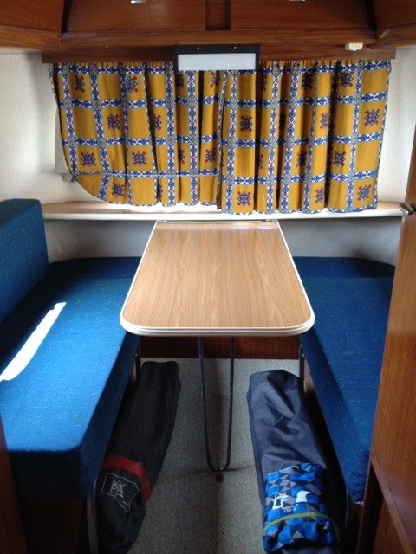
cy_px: 277
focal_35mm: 35
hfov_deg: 40.7
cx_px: 208
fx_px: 561
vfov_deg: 52.6
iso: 80
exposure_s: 1/60
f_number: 2.4
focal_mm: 4.28
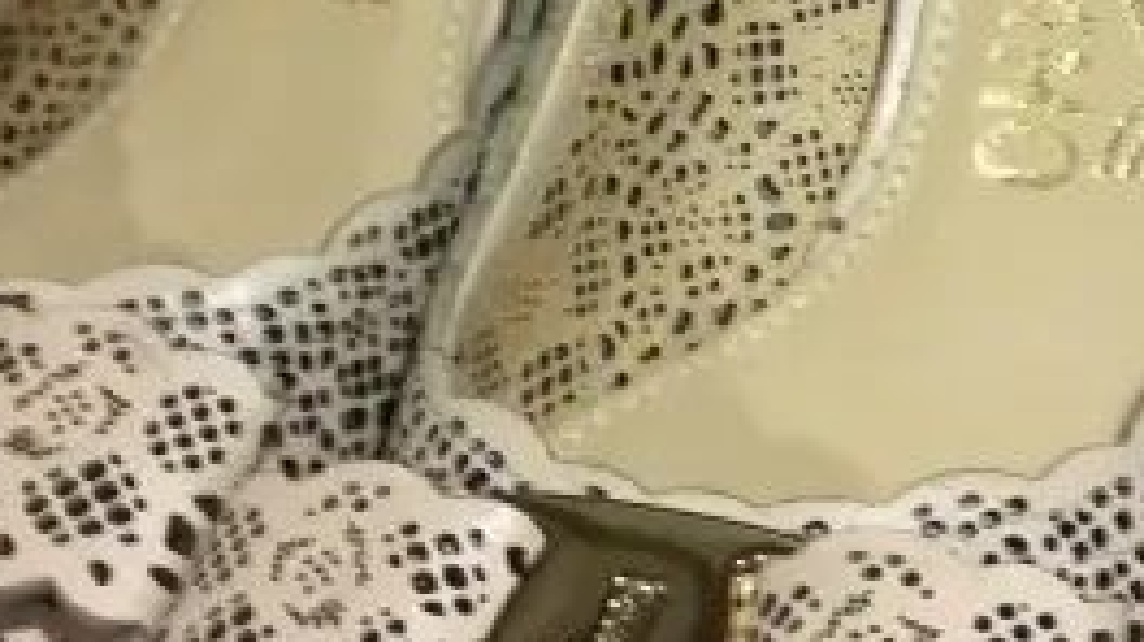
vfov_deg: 10.3
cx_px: 719
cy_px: -67
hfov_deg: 18.4
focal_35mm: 116
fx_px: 3516
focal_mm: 3.85
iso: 100
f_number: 2.8
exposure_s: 1/17
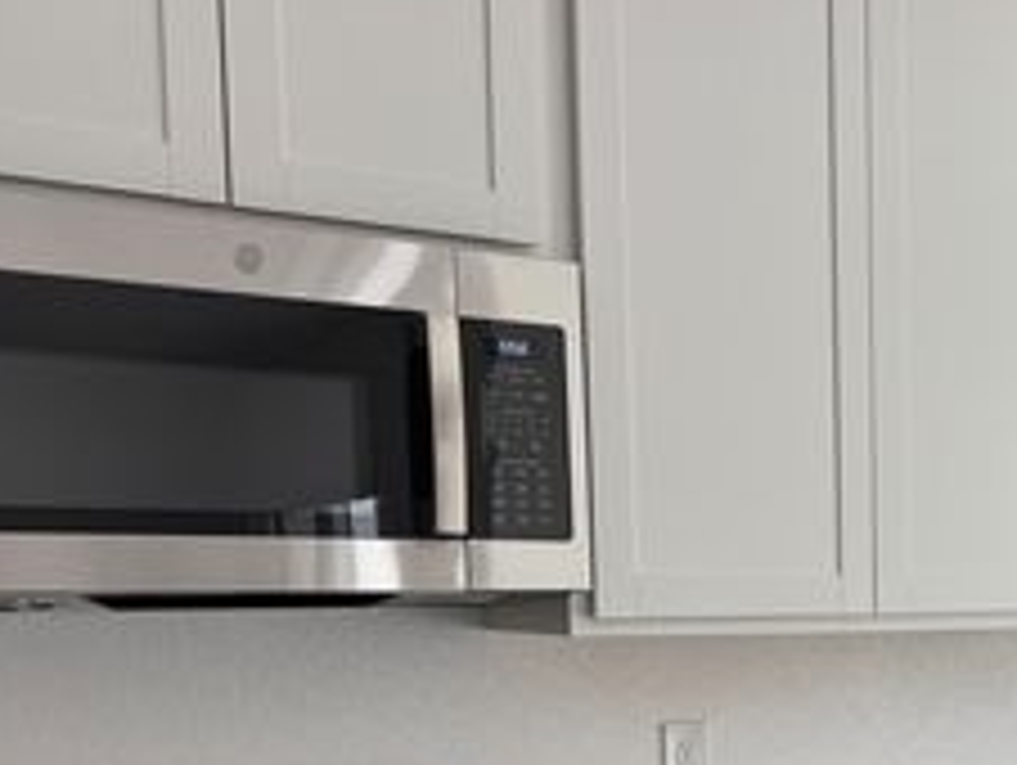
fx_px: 1559
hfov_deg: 33.3
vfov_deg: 26.4
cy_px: 722
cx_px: 999
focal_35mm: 53
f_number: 1.78
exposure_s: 1/259
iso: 64
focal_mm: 6.76
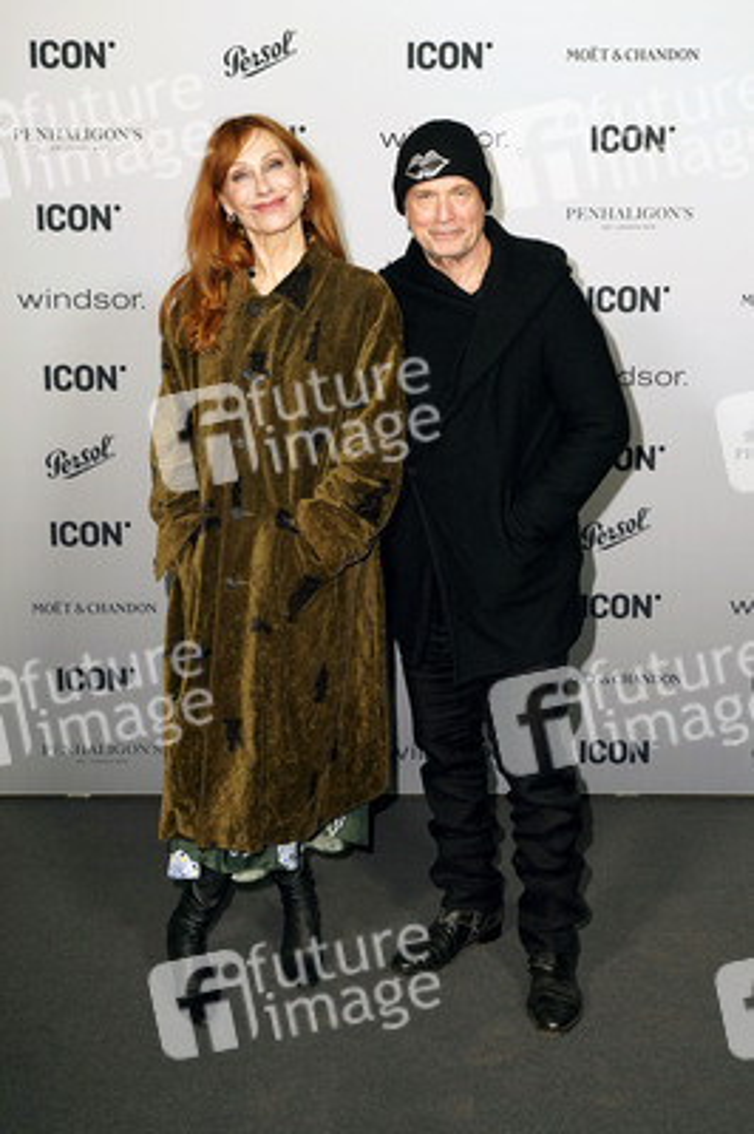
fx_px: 1353
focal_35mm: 43
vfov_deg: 45.5
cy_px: 567
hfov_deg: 31.1
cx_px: 377
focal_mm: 43
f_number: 5.6
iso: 1600
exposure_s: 1/160
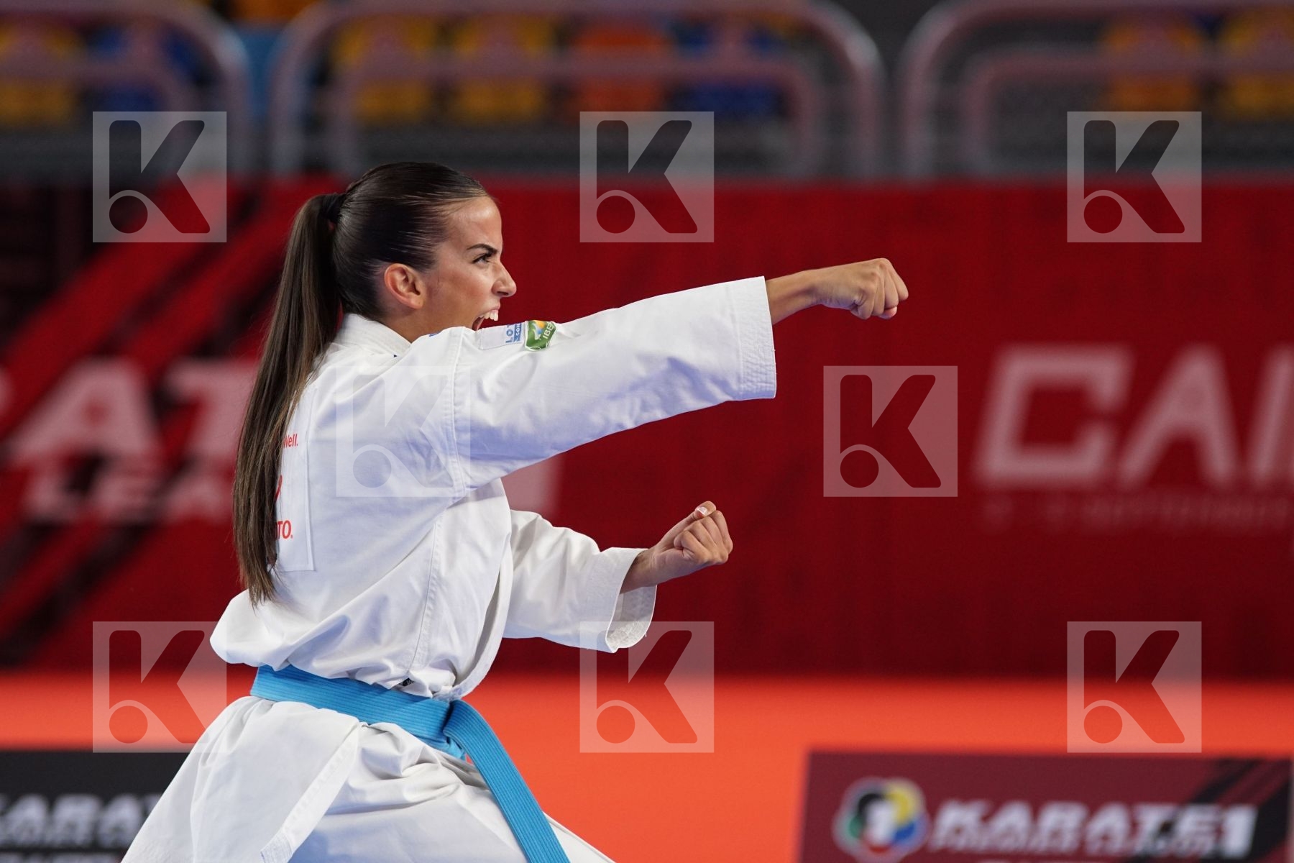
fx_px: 10782
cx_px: 647
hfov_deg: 6.9
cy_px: 432
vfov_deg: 4.6
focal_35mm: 300
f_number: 3.2
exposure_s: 1/400
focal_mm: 200
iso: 800
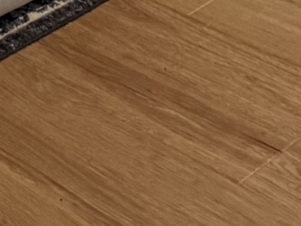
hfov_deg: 11.3
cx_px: -201
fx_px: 1434
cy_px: -423
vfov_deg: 7.9
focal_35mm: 165
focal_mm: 6.76
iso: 320
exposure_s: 1/60
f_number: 1.78
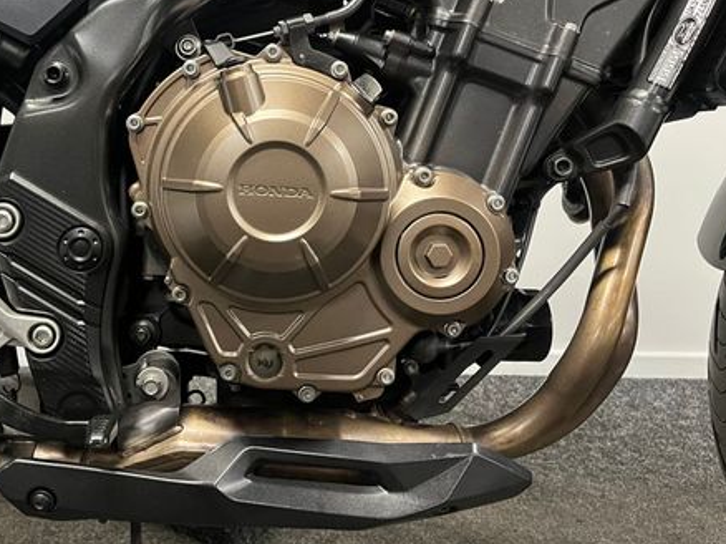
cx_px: 215
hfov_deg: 47.8
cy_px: 177
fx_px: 797
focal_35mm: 38
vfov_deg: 37.2
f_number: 1.6
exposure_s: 1/50
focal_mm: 5.1
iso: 400
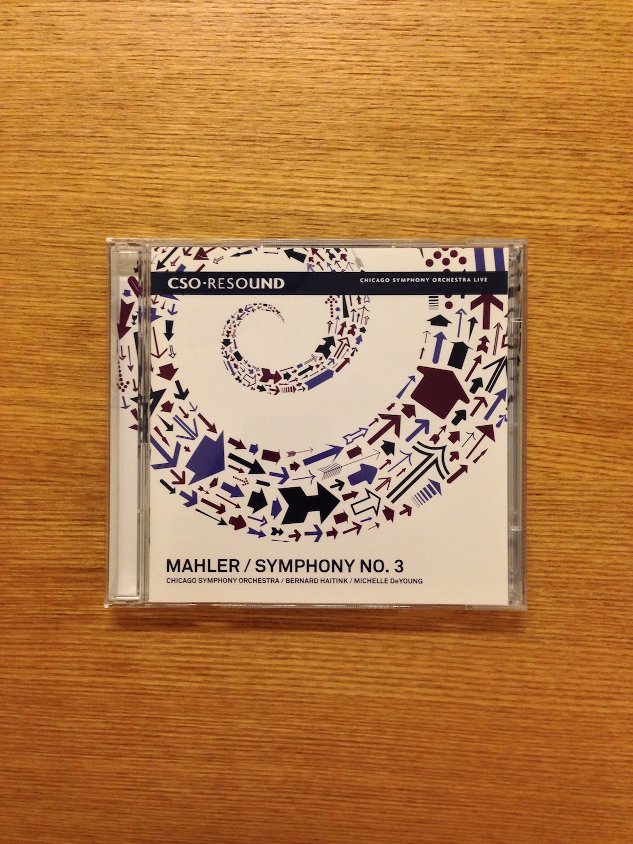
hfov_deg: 42.9
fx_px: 805
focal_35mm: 33
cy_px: 422
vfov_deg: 55.4
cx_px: 316
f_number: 2.4
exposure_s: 1/20
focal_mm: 4.13
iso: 160
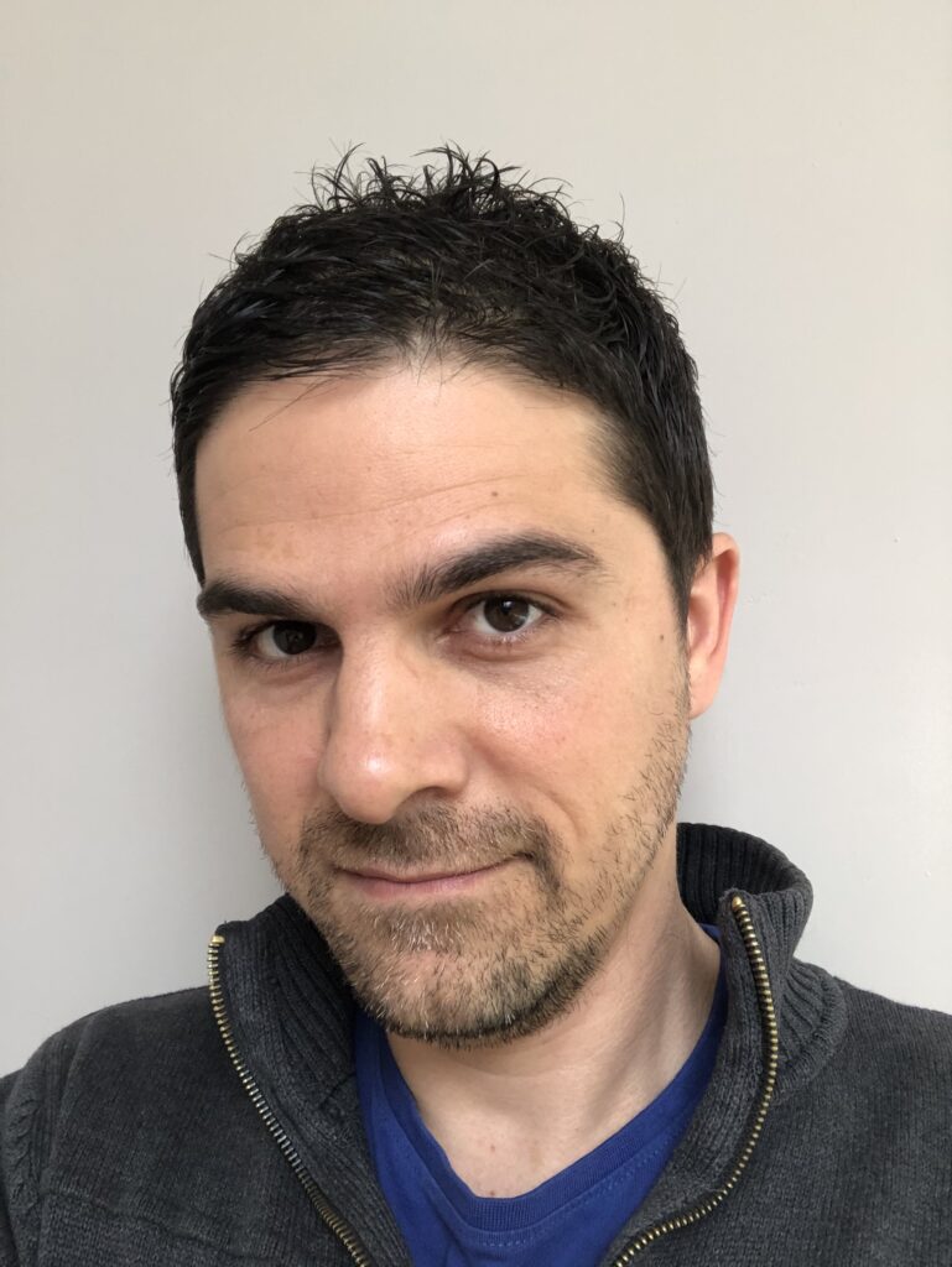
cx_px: 476
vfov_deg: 56.8
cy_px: 634
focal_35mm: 32
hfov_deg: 44.2
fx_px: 1172
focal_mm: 2.87
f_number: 2.2
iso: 80
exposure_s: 1/60
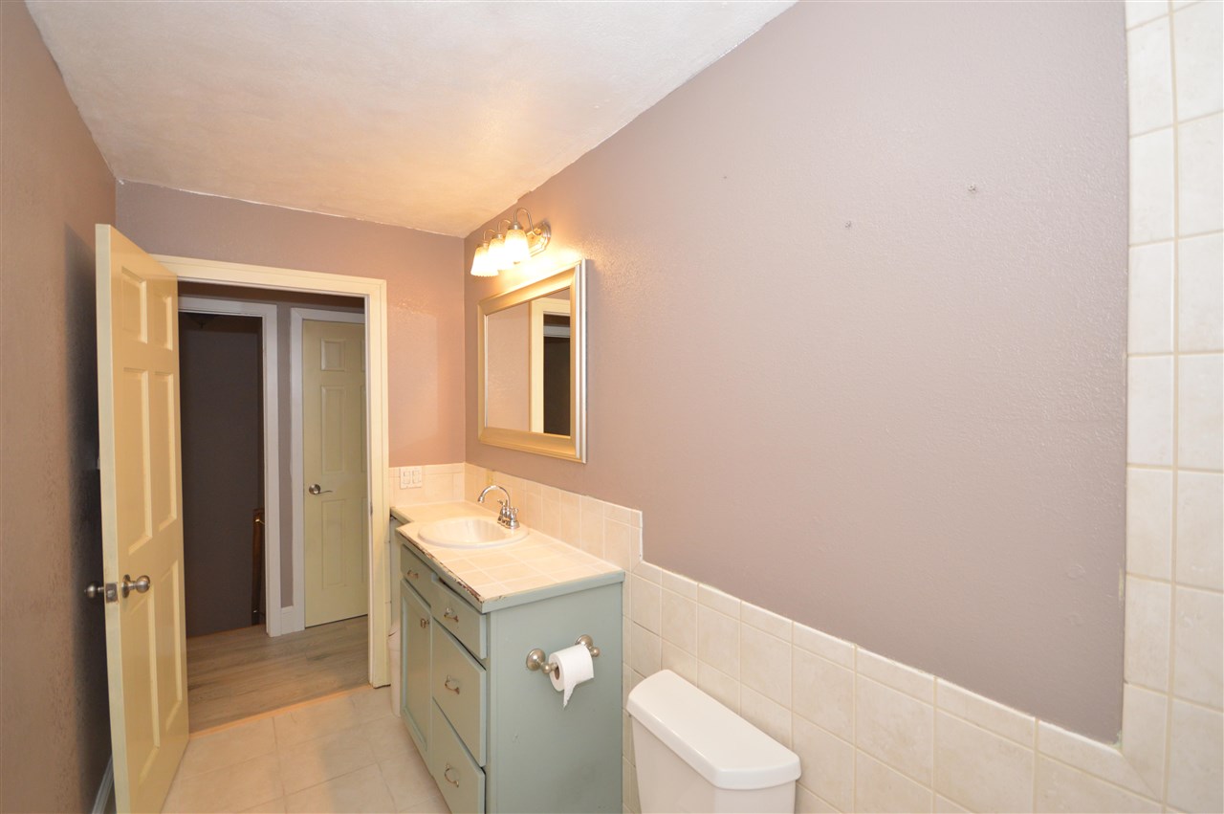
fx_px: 510
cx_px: 612
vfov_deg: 77.2
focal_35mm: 15
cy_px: 407
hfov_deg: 100.4
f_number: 4
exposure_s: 1/60
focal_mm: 10
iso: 560
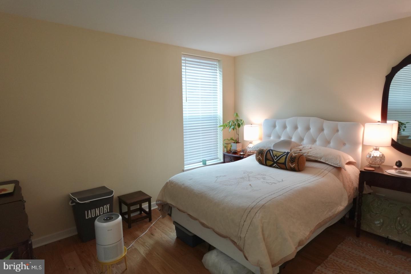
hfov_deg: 83.9
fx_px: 228
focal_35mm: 20
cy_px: 137
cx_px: 206
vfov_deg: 62.0
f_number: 2
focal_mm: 7.6
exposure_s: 1/80
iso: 320
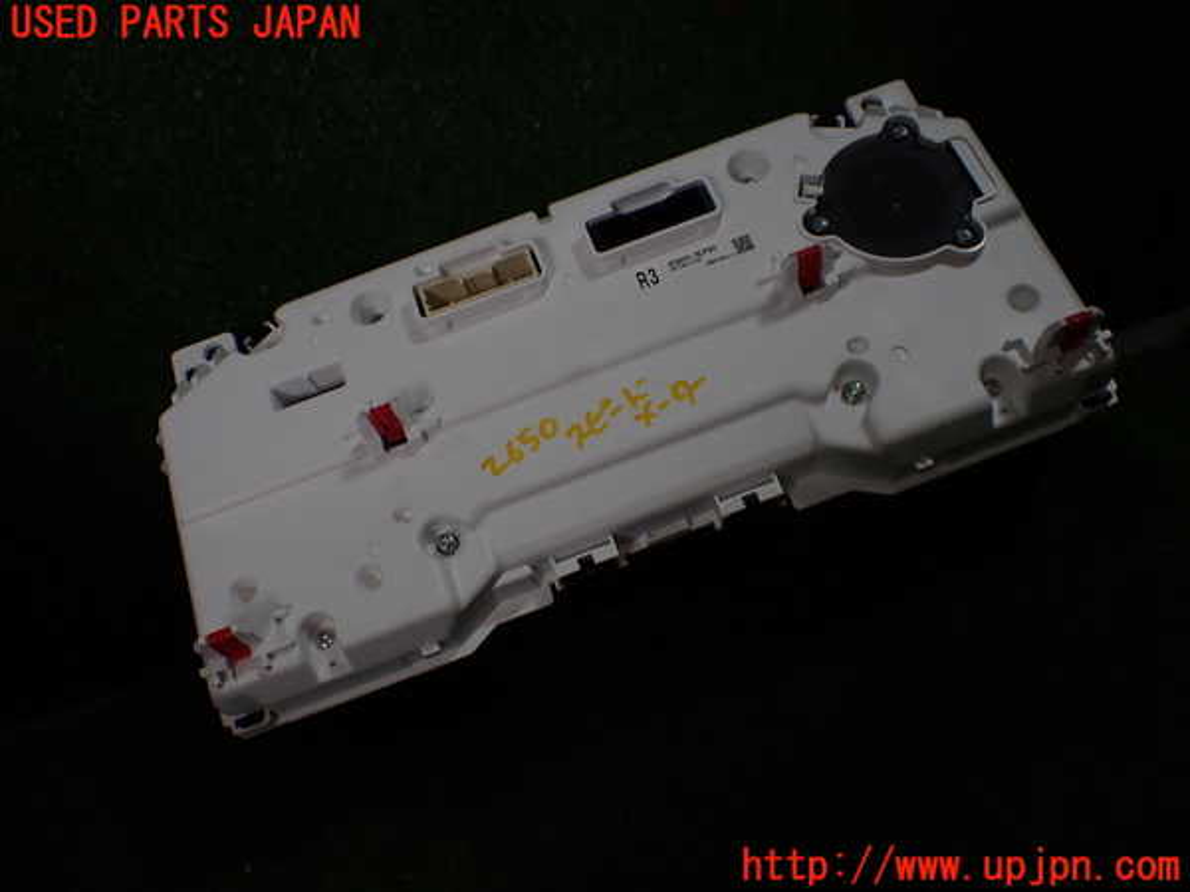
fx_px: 1031
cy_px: 446
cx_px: 595
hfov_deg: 60.0
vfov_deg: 46.8
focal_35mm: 30
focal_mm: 5.4
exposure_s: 1/200
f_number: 2.3
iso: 100
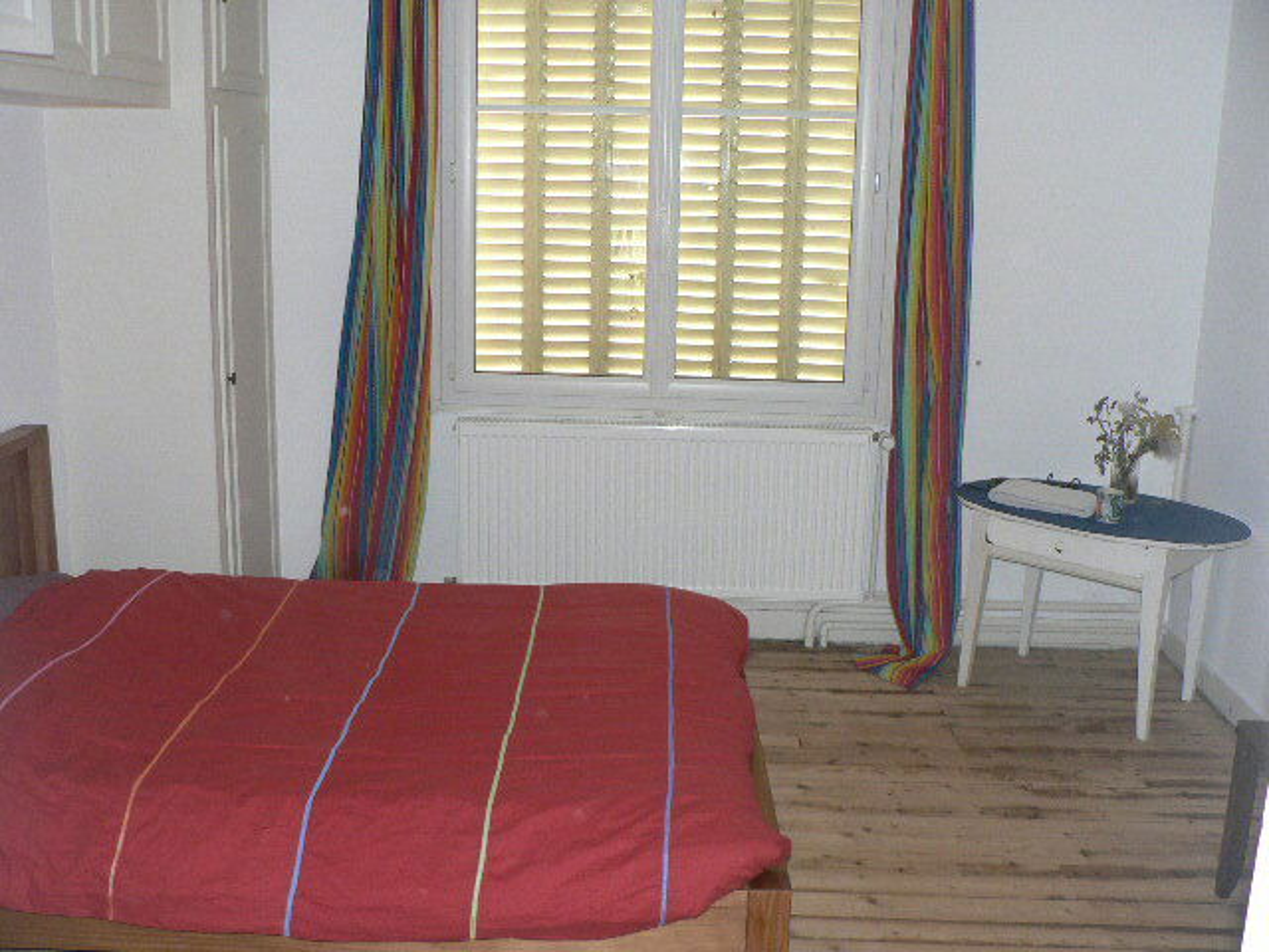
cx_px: 634
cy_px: 476
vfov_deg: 39.7
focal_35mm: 36
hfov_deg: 51.4
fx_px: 1320
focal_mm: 6
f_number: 2.8
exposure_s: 1/60
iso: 200
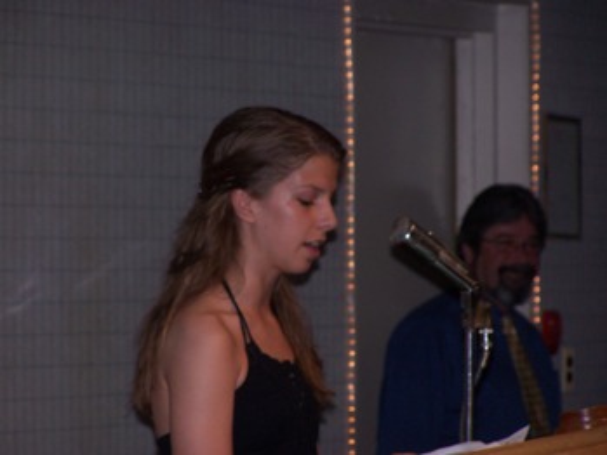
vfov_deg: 5.8
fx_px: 4526
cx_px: 304
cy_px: 228
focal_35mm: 258
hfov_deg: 7.7
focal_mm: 42.8
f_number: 3.6
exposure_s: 1/200
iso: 140
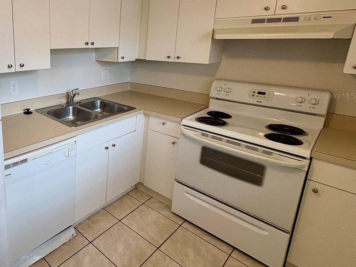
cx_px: 64
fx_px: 236
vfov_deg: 57.9
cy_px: 95
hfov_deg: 66.2
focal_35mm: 23
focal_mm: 2.22
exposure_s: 1/120
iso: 160
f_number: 2.2
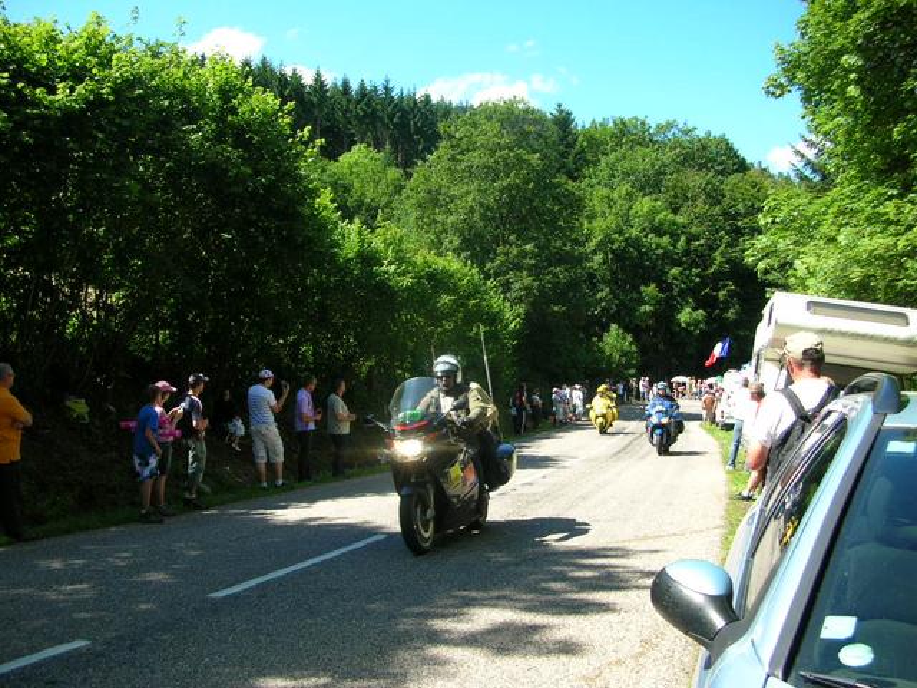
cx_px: 458
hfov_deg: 52.6
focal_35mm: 35
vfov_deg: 40.7
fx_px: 927
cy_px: 344
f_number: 2.8
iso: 50
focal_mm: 5.8
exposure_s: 1/370
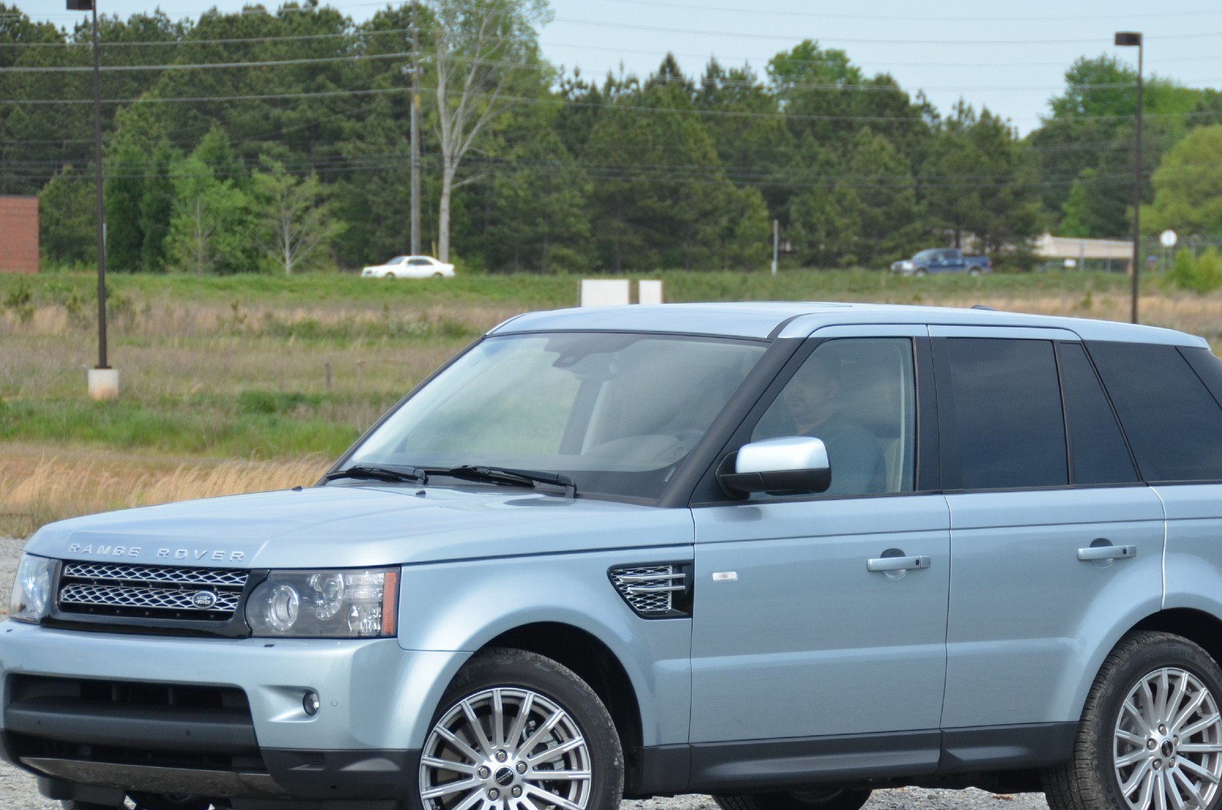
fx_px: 6664
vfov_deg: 7.0
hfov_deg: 10.5
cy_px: 525
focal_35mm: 197
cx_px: 719
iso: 400
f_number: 5.3
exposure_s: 1/1000
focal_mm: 95
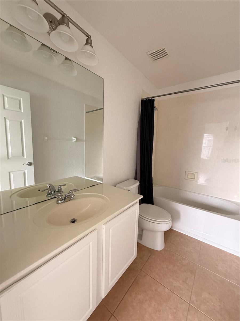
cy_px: 160
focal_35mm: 14
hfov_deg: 85.7
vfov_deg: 102.1
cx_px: 120
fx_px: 129
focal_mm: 2.22
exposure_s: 1/71
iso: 320
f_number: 2.2
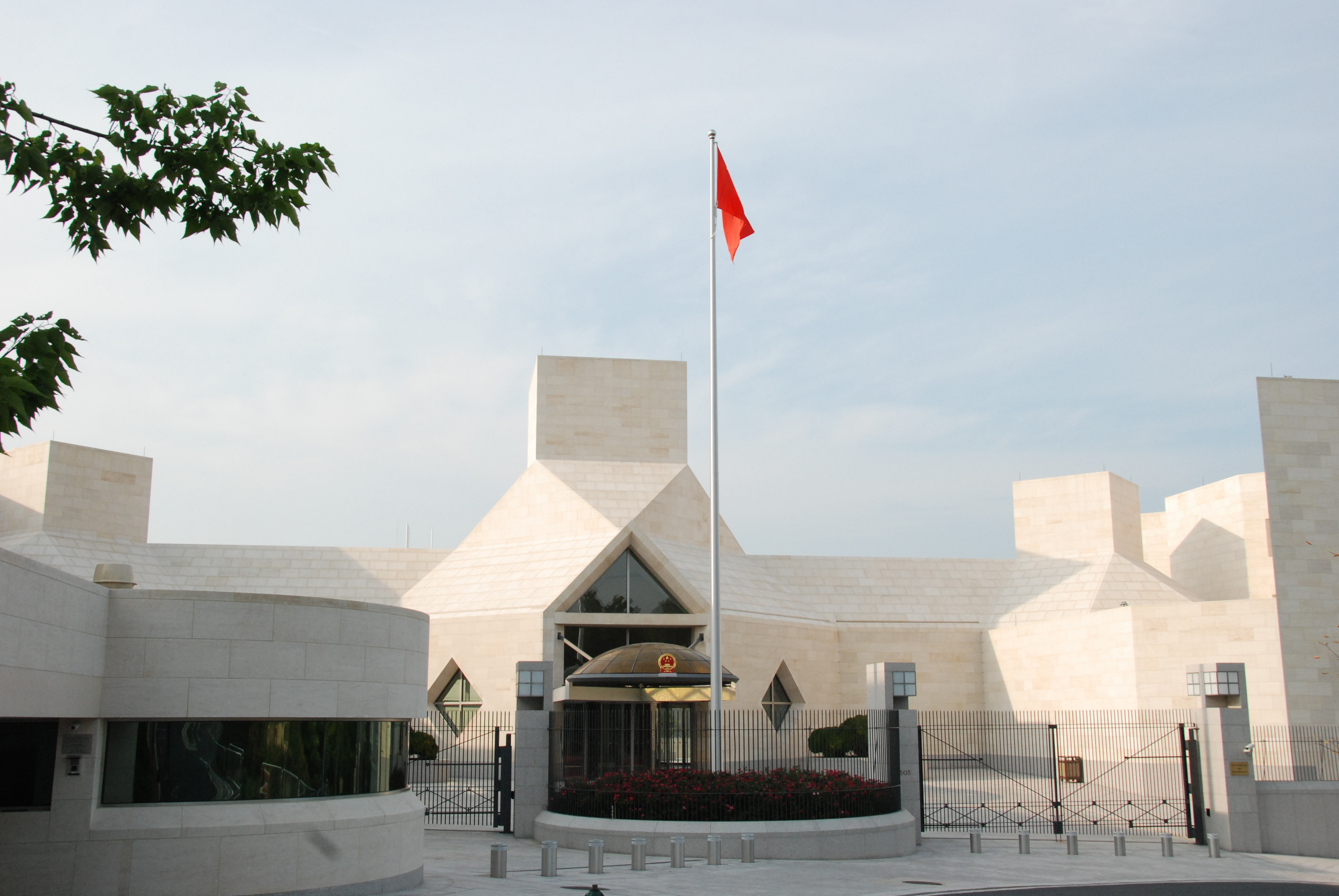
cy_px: 448
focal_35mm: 33
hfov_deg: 57.2
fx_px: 1229
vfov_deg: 40.1
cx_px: 670
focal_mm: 22
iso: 640
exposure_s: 1/640
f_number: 13
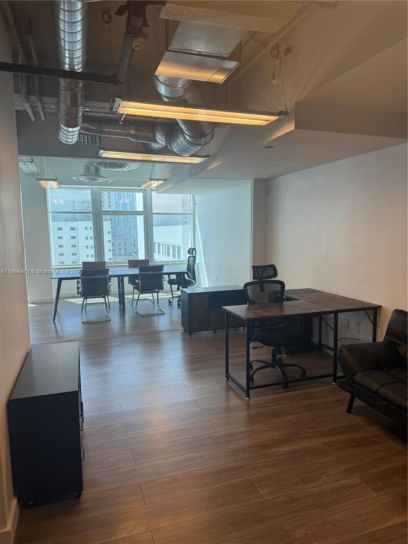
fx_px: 377
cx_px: 204
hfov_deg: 56.8
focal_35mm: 24
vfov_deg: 71.6
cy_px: 272
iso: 100
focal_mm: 6.76
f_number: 1.78
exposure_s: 1/233
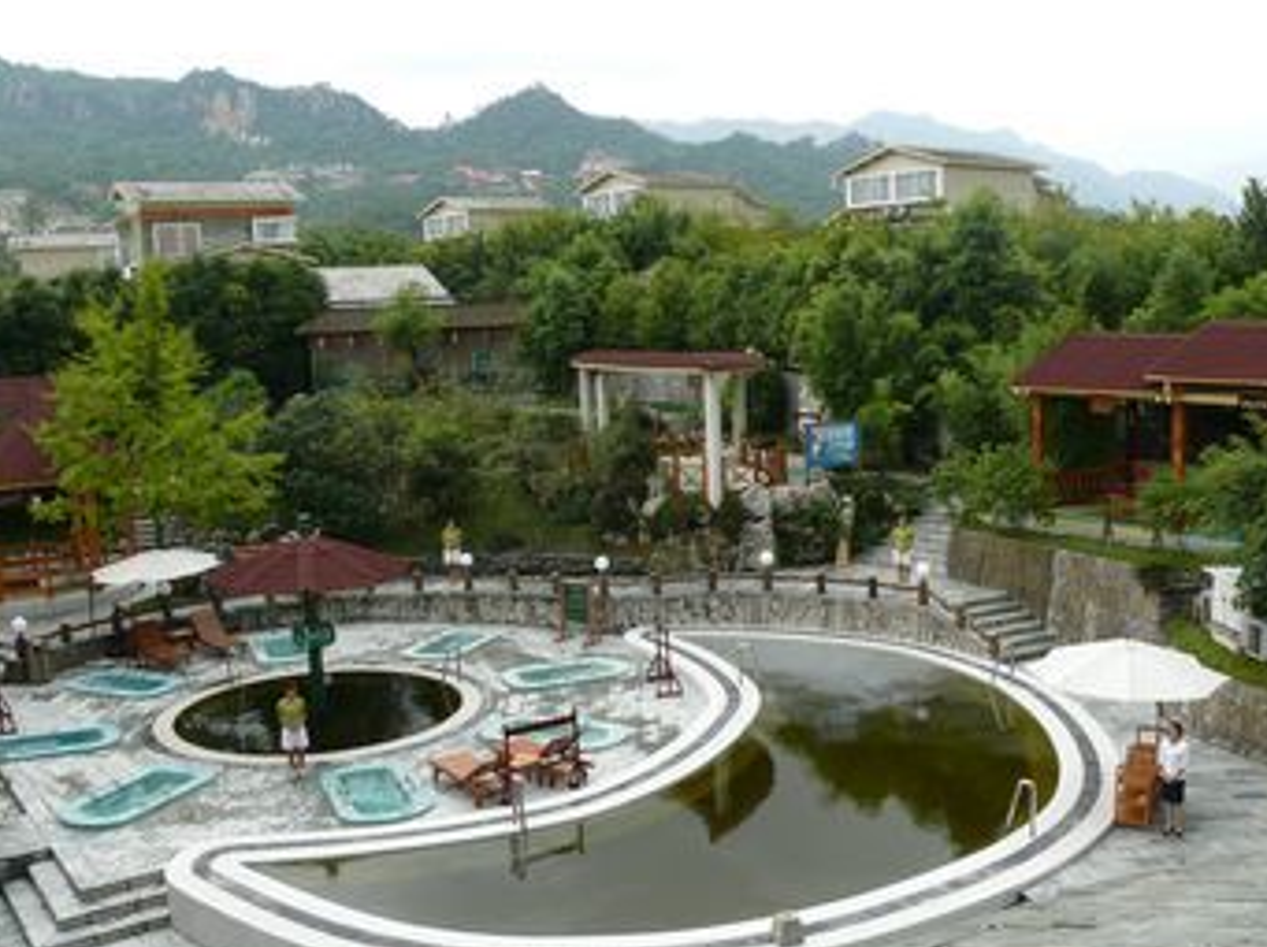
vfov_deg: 39.6
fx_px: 1316
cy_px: 481
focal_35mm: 36
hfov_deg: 51.4
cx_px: 647
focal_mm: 7.4
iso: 100
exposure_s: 1/200
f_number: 5
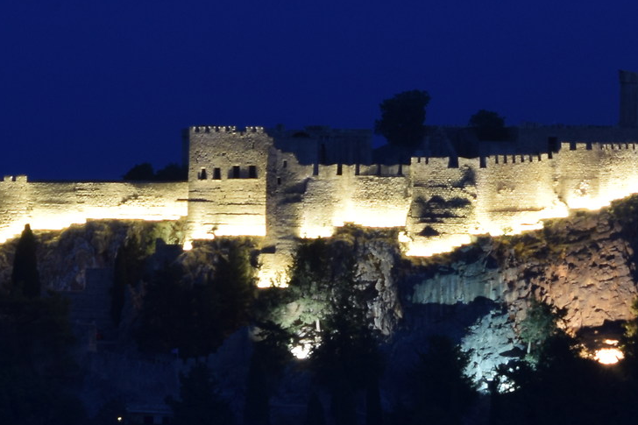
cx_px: 440
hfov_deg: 4.4
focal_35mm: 470
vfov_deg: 2.9
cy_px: 473
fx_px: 8321
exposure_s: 13
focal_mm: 95
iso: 100
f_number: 9
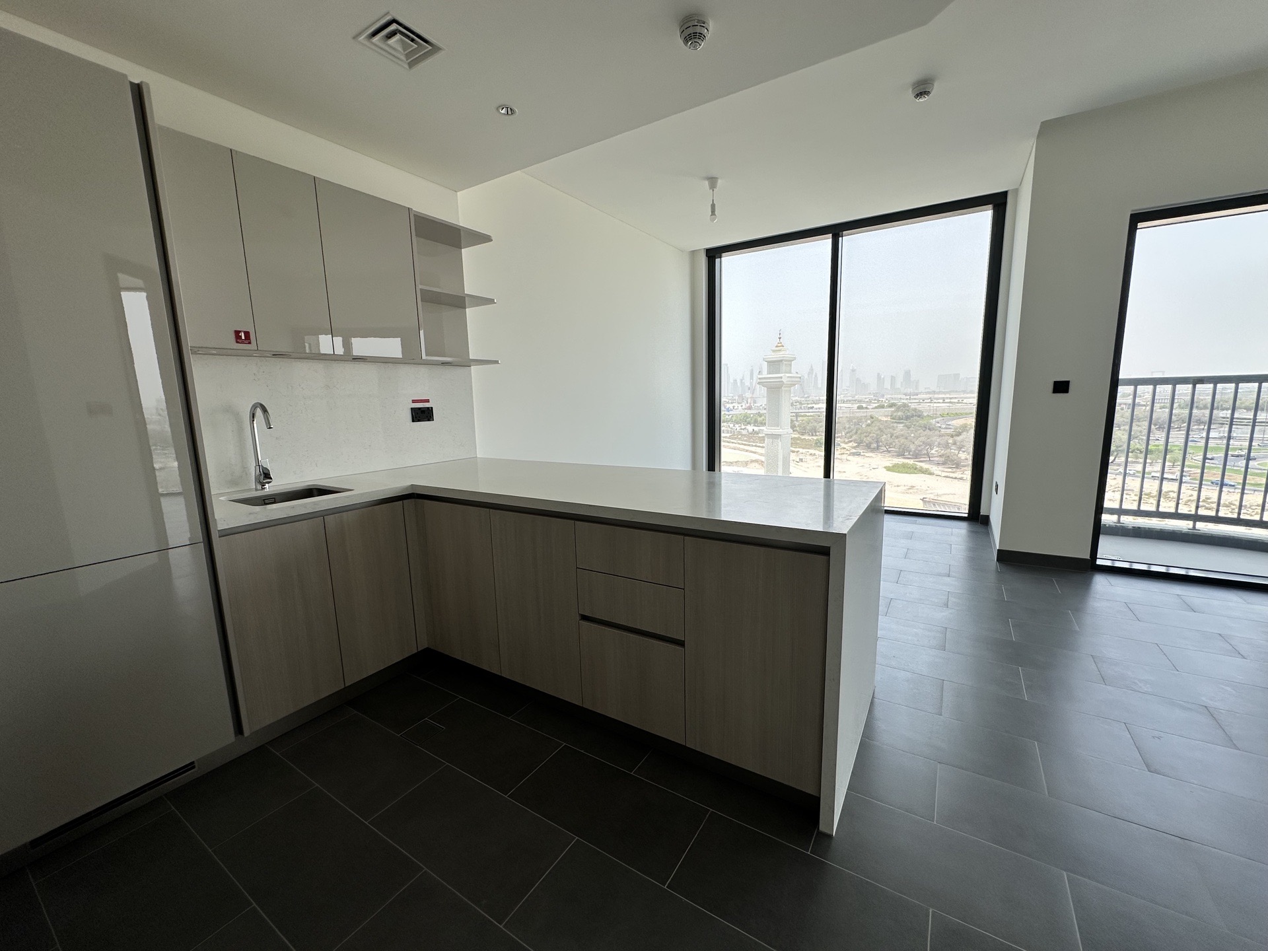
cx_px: 634
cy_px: 476
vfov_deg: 85.7
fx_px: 513
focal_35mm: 14
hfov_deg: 102.1
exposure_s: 1/336
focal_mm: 2.22
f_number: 2.2
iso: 40
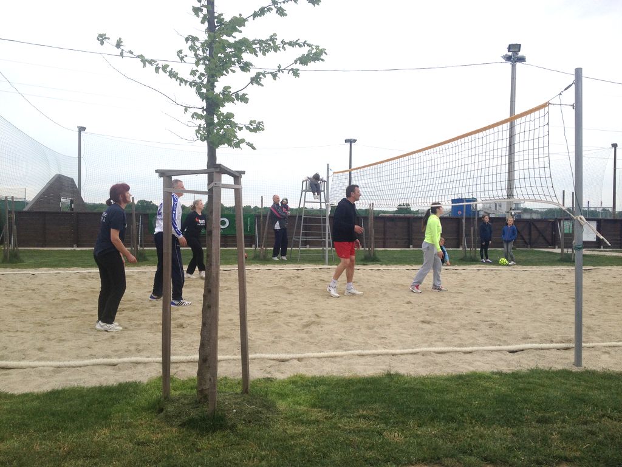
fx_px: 629
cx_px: 311
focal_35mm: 35
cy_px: 234
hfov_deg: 52.6
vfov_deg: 40.7
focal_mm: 4.28
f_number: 2.4
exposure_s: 1/383
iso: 50
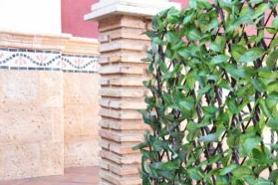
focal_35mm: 54
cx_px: 196
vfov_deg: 25.0
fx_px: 415
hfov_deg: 36.5
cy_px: 128
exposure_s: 1/100
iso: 320
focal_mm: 25
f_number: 6.3
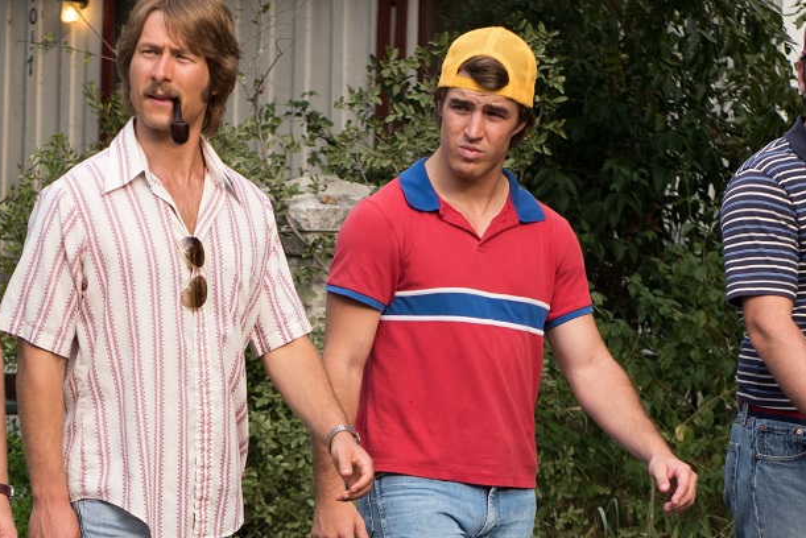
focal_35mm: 229
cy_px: 531
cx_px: 270
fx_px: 5129
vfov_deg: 6.0
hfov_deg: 9.0
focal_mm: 70
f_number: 5
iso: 400
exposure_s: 1/400
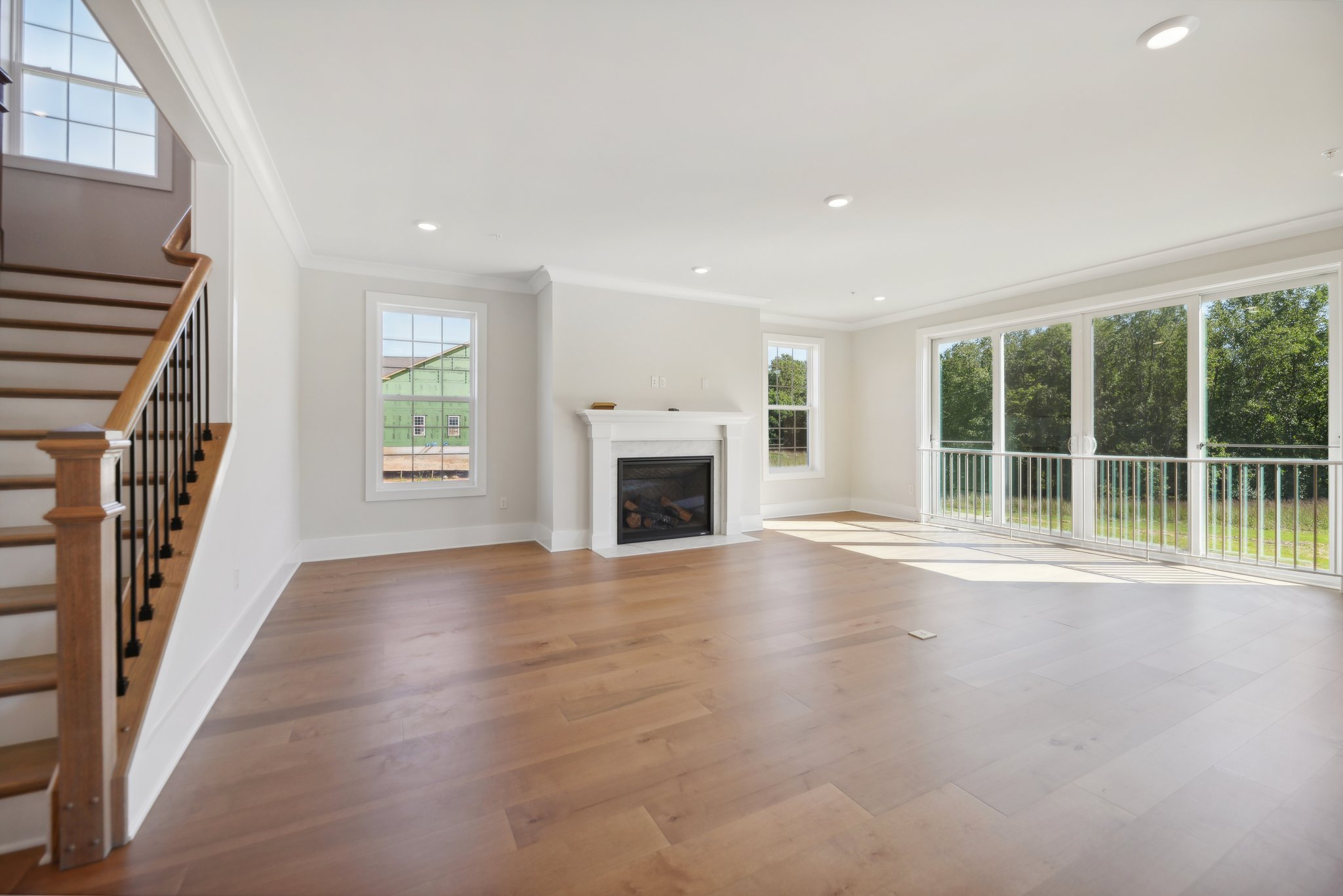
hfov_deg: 104.2
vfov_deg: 81.2
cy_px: 448
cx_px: 672
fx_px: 522
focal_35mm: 14
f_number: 7.1
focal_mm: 14
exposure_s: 1/200
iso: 400
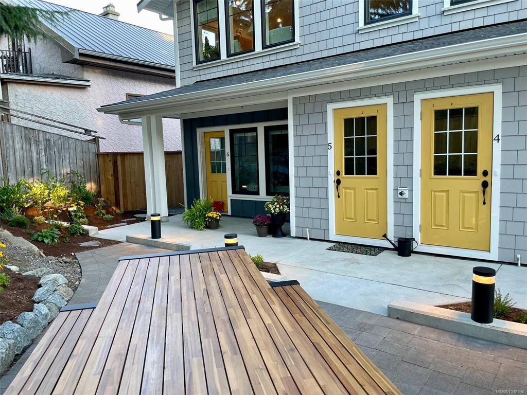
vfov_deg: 53.1
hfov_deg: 67.3
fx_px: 396
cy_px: 198
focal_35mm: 26
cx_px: 264
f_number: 1.6
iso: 64
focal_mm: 4.2
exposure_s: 1/121
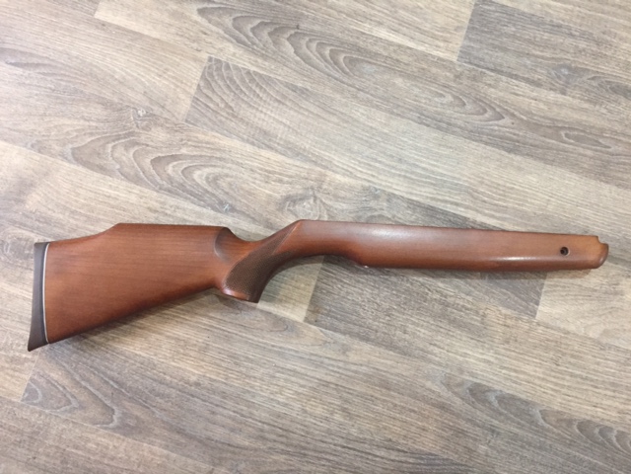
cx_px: 316
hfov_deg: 61.7
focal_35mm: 29
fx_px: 529
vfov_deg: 48.2
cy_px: 237
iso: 250
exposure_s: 1/33
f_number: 2.2
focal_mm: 4.15
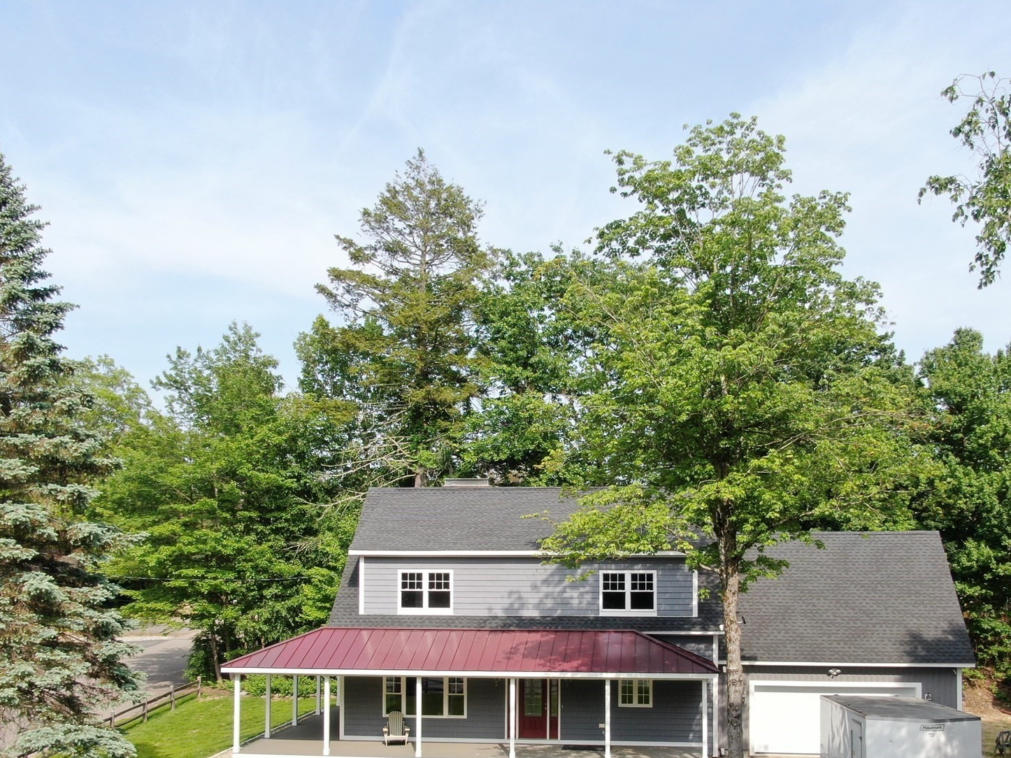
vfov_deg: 41.1
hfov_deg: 53.9
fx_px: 993
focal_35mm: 34
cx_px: 546
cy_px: 521
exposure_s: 1/800
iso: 110
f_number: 2.8
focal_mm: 4.39
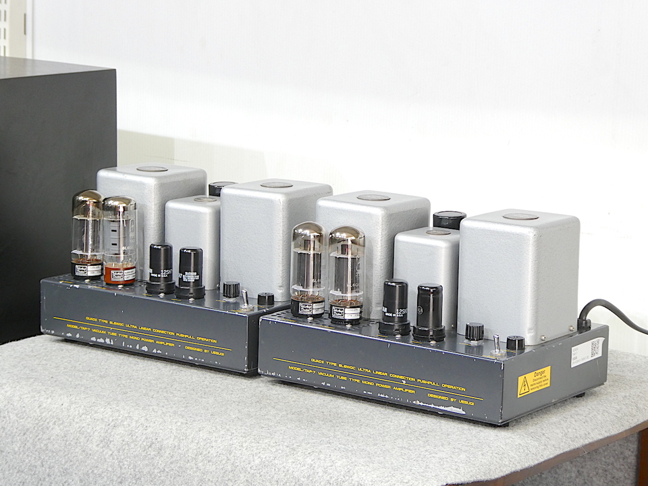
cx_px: 324
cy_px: 243
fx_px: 1835
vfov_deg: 15.1
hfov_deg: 20.0
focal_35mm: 98
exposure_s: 1/5
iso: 200
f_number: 5
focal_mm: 17.5
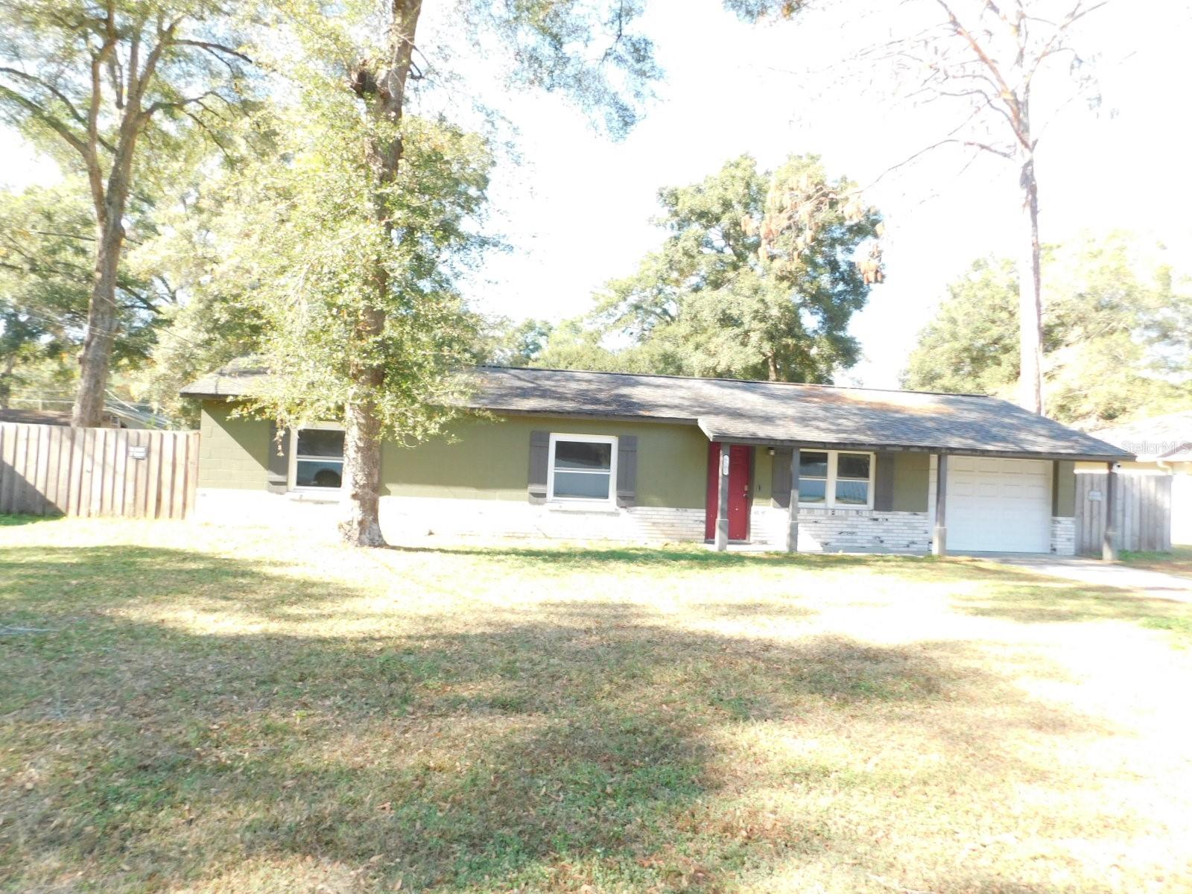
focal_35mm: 23
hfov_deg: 73.9
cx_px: 596
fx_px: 792
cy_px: 447
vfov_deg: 58.9
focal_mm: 4
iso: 125
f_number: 3
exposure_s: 1/160
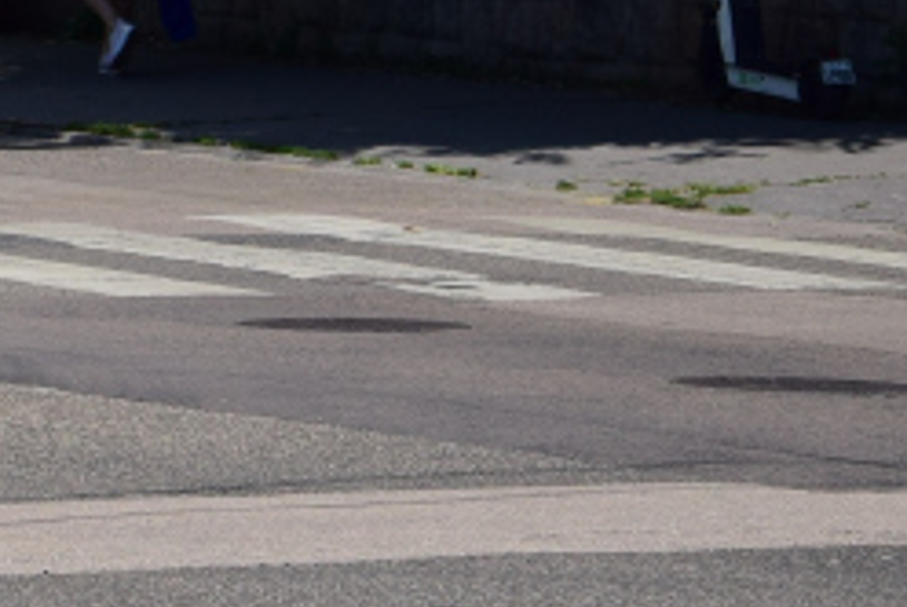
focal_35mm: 377
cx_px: -1445
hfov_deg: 5.3
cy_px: -700
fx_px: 9509
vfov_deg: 3.6
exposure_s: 1/1000
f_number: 6.3
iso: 200
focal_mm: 48
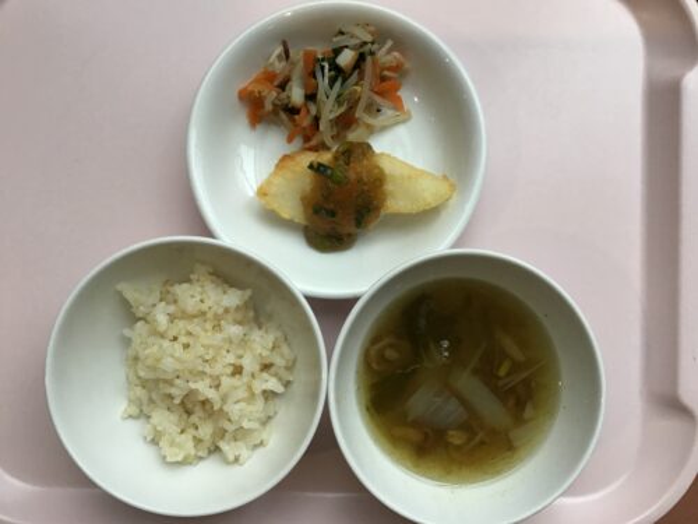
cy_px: 262
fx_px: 625
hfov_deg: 58.4
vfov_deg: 45.4
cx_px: 349
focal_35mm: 31
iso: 25
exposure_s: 1/40
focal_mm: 3.3
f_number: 2.4
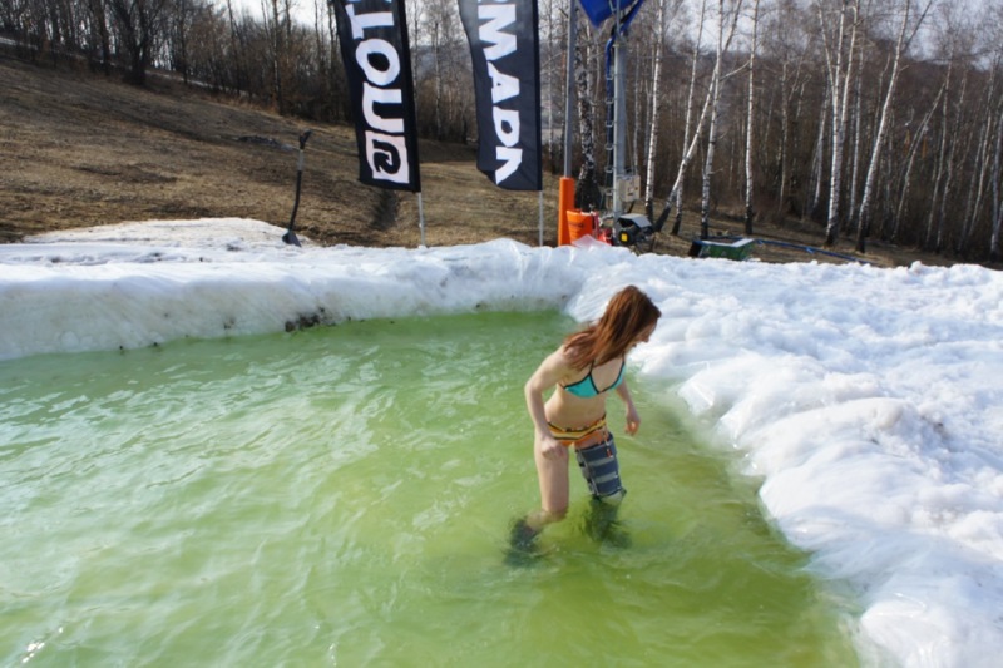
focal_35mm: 28
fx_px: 794
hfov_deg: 64.6
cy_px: 334
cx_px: 502
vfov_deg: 45.7
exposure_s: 1/160
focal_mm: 19
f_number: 11
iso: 200
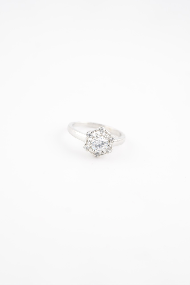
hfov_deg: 18.2
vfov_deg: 27.0
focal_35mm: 75
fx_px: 594
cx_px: 95
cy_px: 142
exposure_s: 1/40
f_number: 7.1
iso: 100
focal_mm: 50
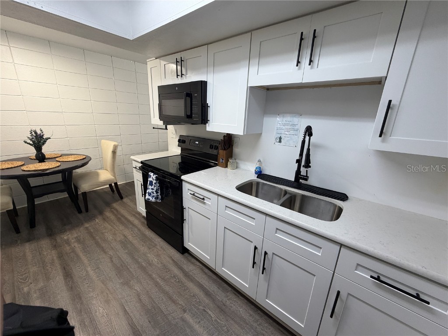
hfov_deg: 102.1
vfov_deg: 85.7
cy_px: 168
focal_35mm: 14
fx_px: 181
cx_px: 224
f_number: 2.2
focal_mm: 2.22
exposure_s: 1/60
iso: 160
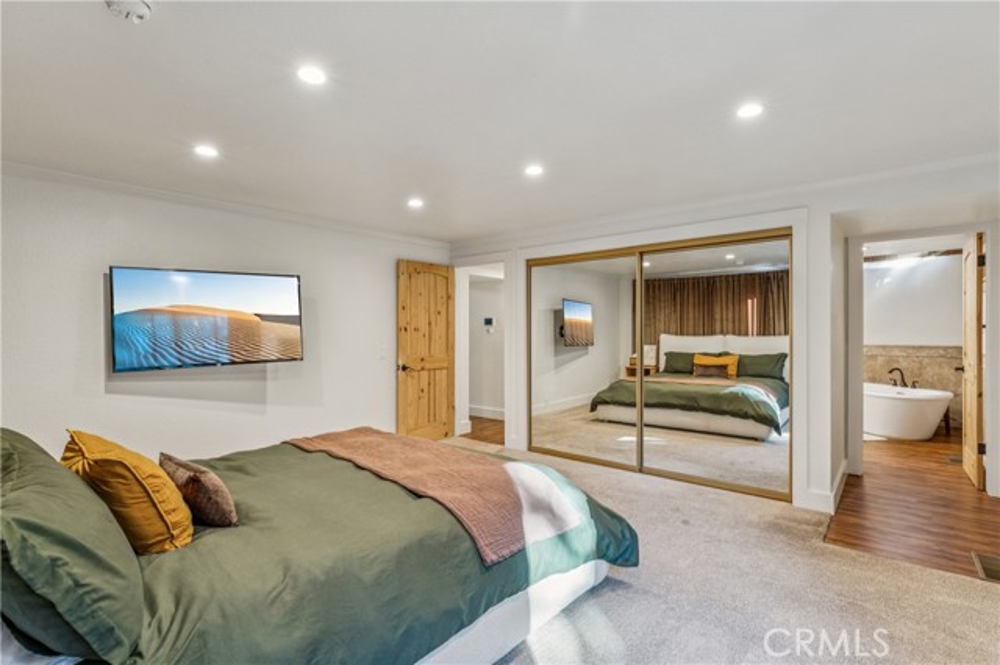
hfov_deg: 93.3
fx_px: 472
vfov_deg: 70.4
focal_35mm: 17
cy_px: 332
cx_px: 500
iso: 100
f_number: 13
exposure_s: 1.3
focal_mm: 17
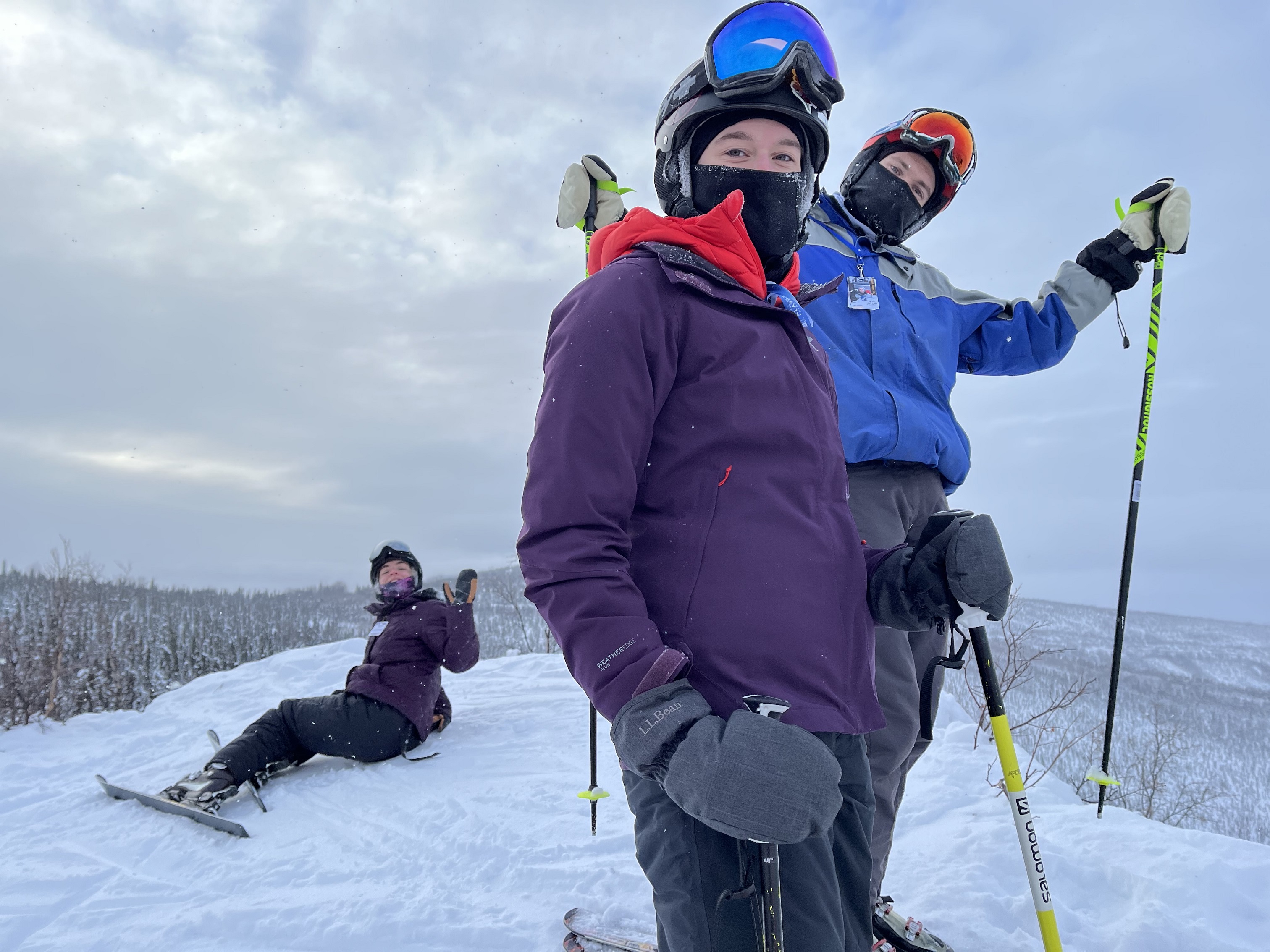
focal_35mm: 26
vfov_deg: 53.1
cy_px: 476
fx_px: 954
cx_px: 635
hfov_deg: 67.3
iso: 50
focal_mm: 5.1
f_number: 1.6
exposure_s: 1/1294
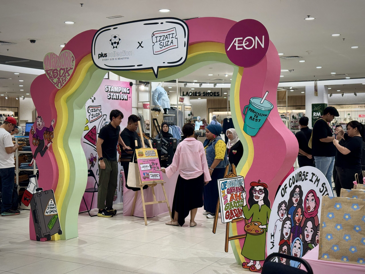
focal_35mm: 48
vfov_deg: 30.3
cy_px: 137
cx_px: 182
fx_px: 506
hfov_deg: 39.7
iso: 50
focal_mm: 6.76
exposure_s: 1/50
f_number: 1.78
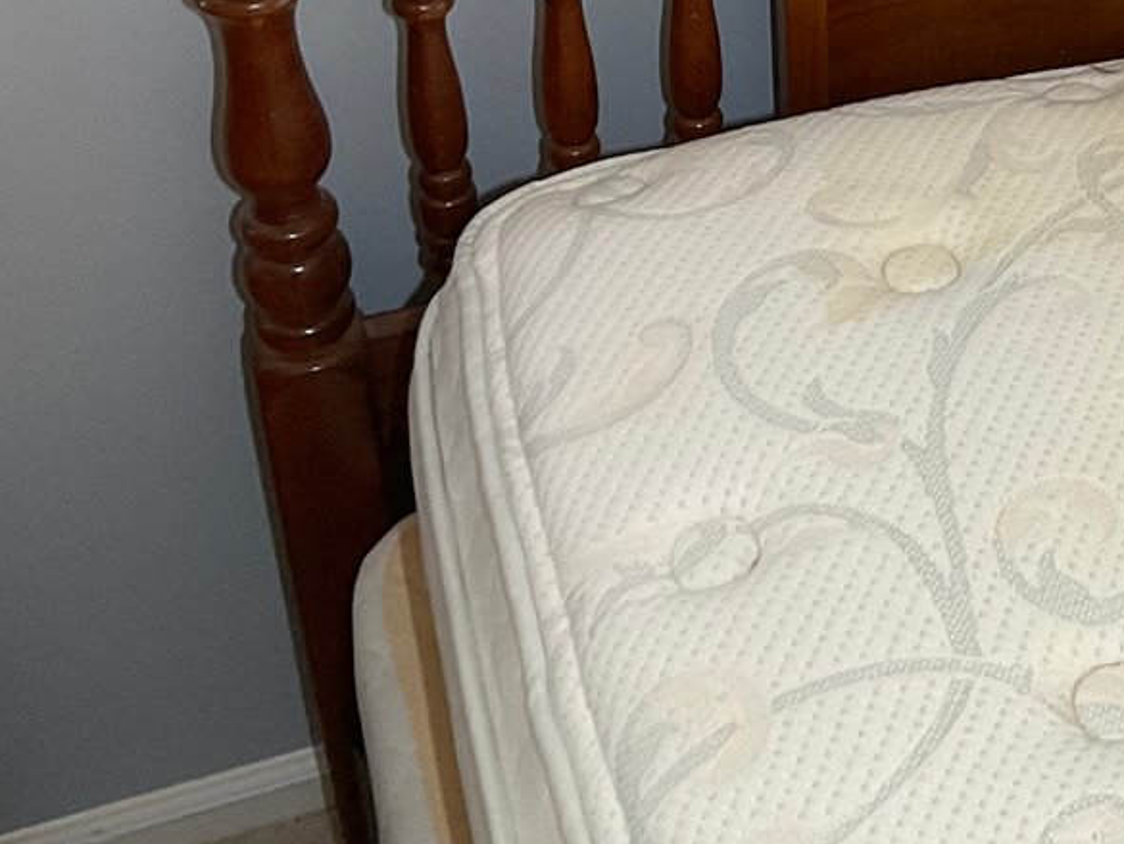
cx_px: 1283
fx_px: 2436
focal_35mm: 75
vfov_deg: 18.6
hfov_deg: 24.0
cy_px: -155
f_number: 1.8
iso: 100
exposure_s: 1/60
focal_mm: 3
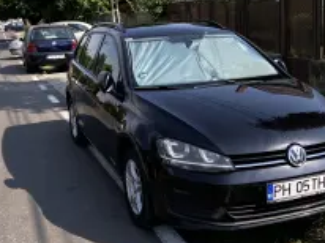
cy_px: 148
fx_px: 460
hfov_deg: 38.9
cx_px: 186
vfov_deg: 29.5
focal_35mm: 49
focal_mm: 3.99
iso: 32
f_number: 1.8
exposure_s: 1/813
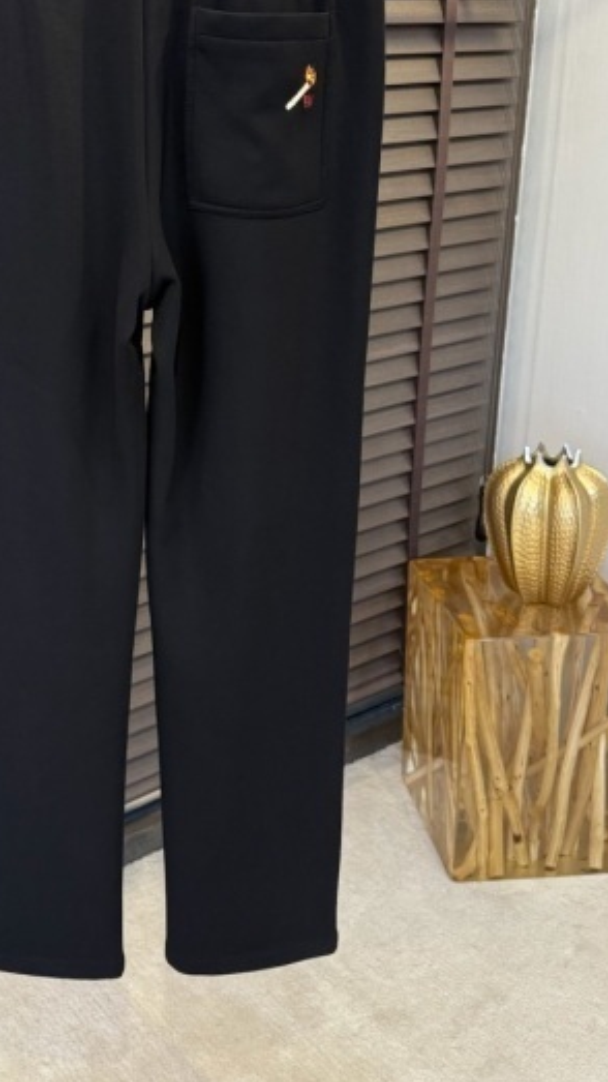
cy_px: 395
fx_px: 1147
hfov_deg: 29.2
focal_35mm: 40
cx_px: 143
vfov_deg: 49.9
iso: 200
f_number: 1.78
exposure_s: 1/96
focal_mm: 6.76
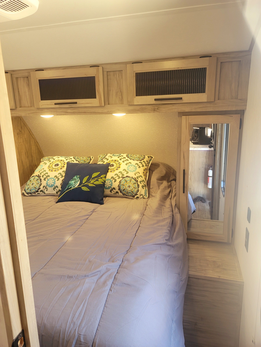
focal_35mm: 25
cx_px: 130
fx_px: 251
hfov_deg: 54.9
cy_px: 174
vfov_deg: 69.4
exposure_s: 1/120
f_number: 1.8
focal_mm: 7
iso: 200
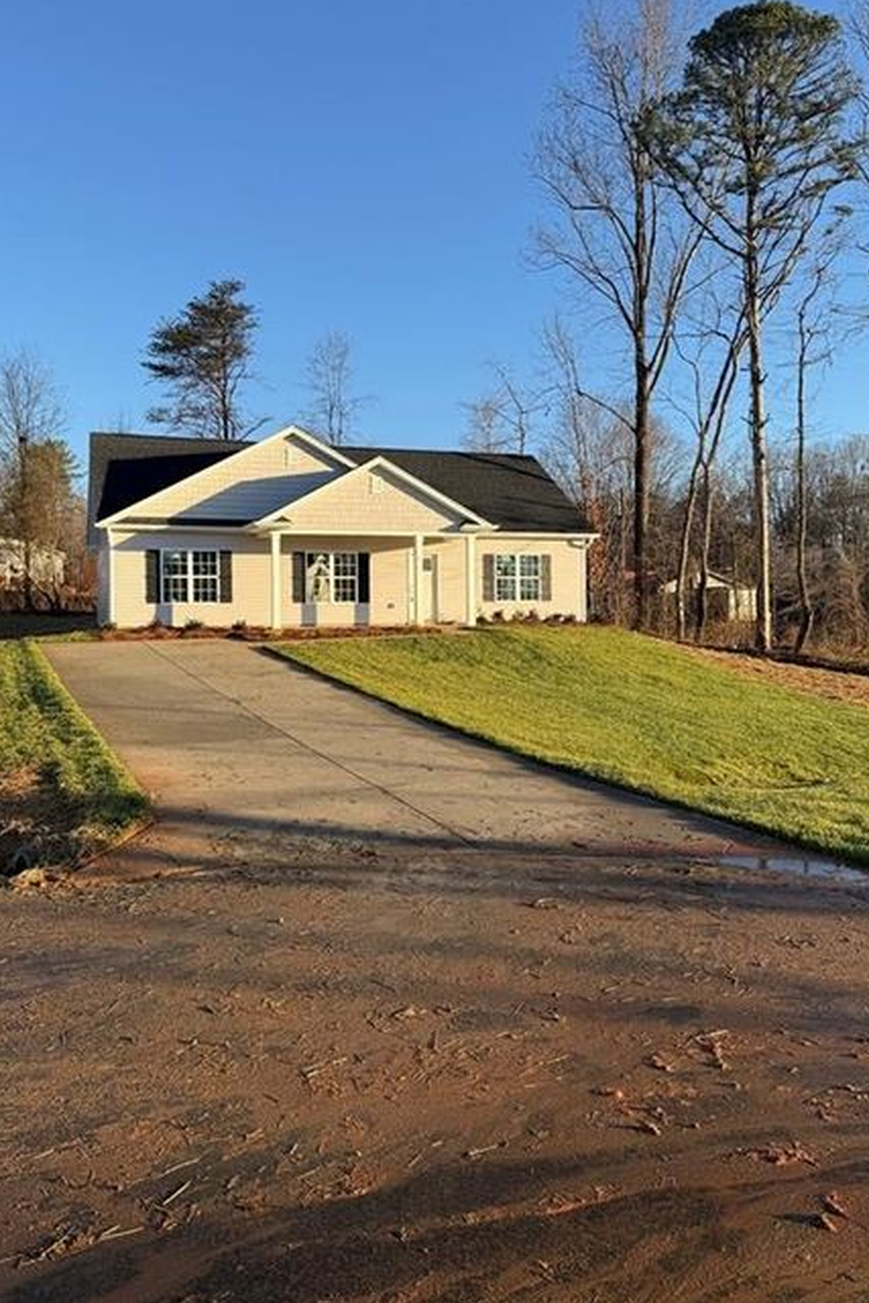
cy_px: 636
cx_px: 383
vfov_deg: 69.4
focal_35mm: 26
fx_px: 941
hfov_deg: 49.5
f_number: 1.78
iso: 80
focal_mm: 6.76
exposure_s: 1/1901
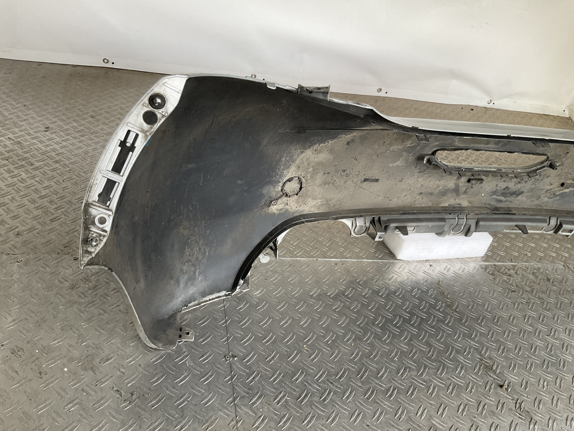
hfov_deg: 61.7
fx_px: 481
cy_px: 216
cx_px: 287
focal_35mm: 29
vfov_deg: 48.2
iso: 50
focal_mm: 3
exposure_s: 1/120
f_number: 1.8
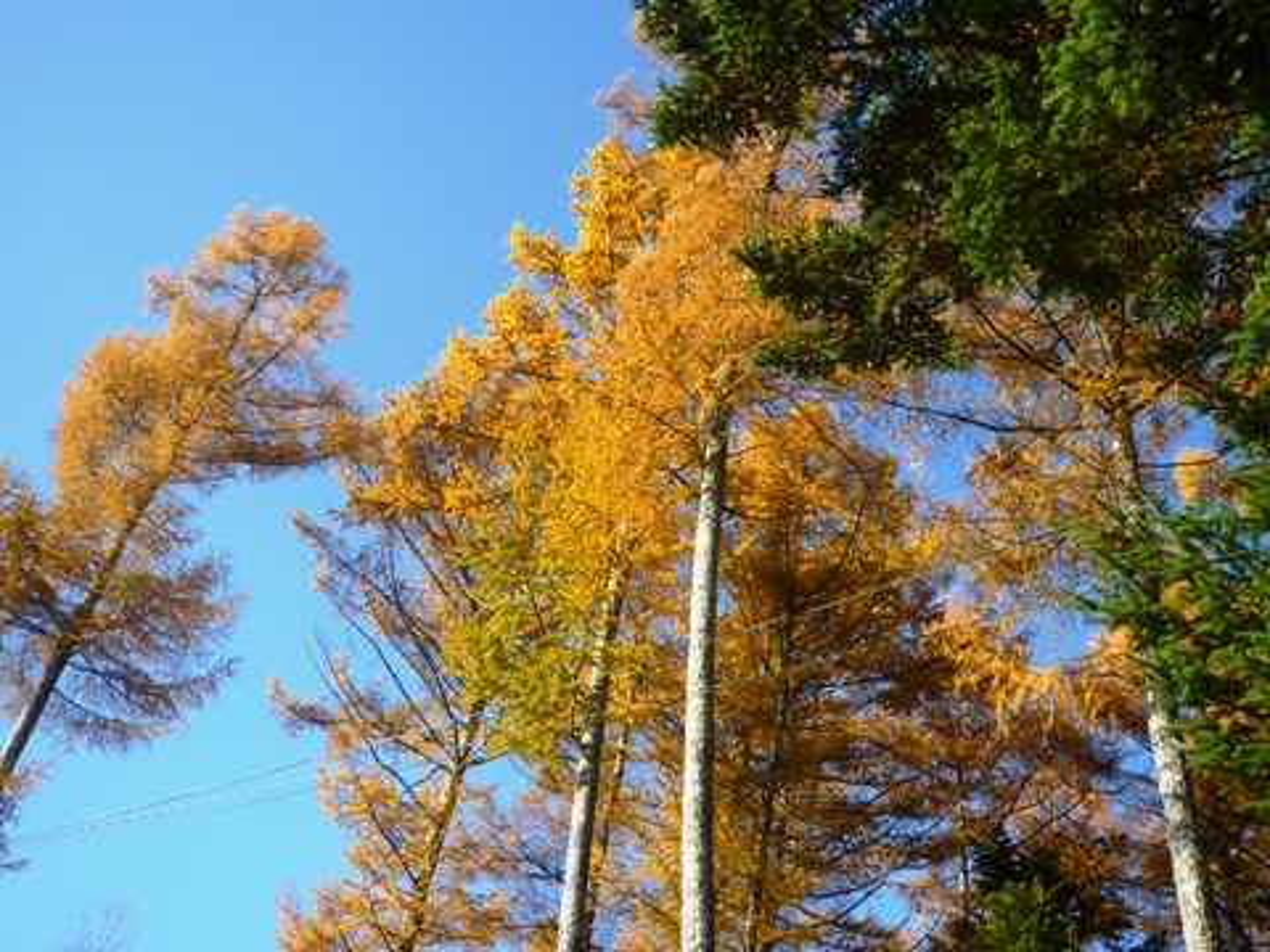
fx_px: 1541
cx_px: 635
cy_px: 476
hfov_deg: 44.8
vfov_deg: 34.3
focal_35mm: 42
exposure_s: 1/200
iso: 80
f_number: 4.1
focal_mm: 7.3
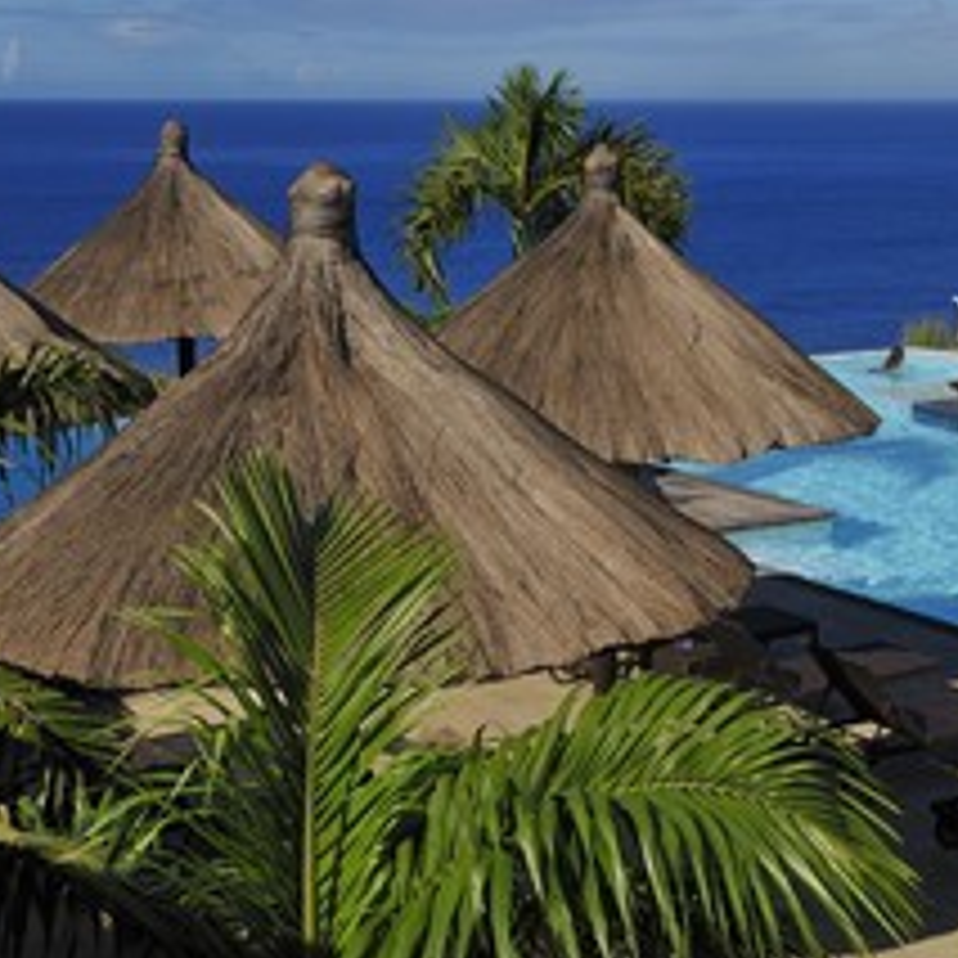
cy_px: 337
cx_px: 666
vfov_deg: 25.6
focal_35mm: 67
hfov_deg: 25.5
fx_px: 2098
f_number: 20
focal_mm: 40
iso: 200
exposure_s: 1/160
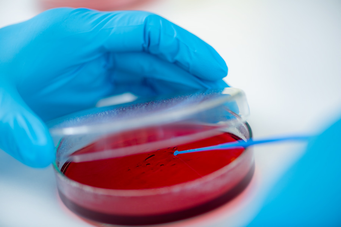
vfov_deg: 13.0
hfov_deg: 19.5
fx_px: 995
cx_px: 170
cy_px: 114
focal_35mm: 105
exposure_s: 1/250
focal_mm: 105
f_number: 3.2
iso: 64
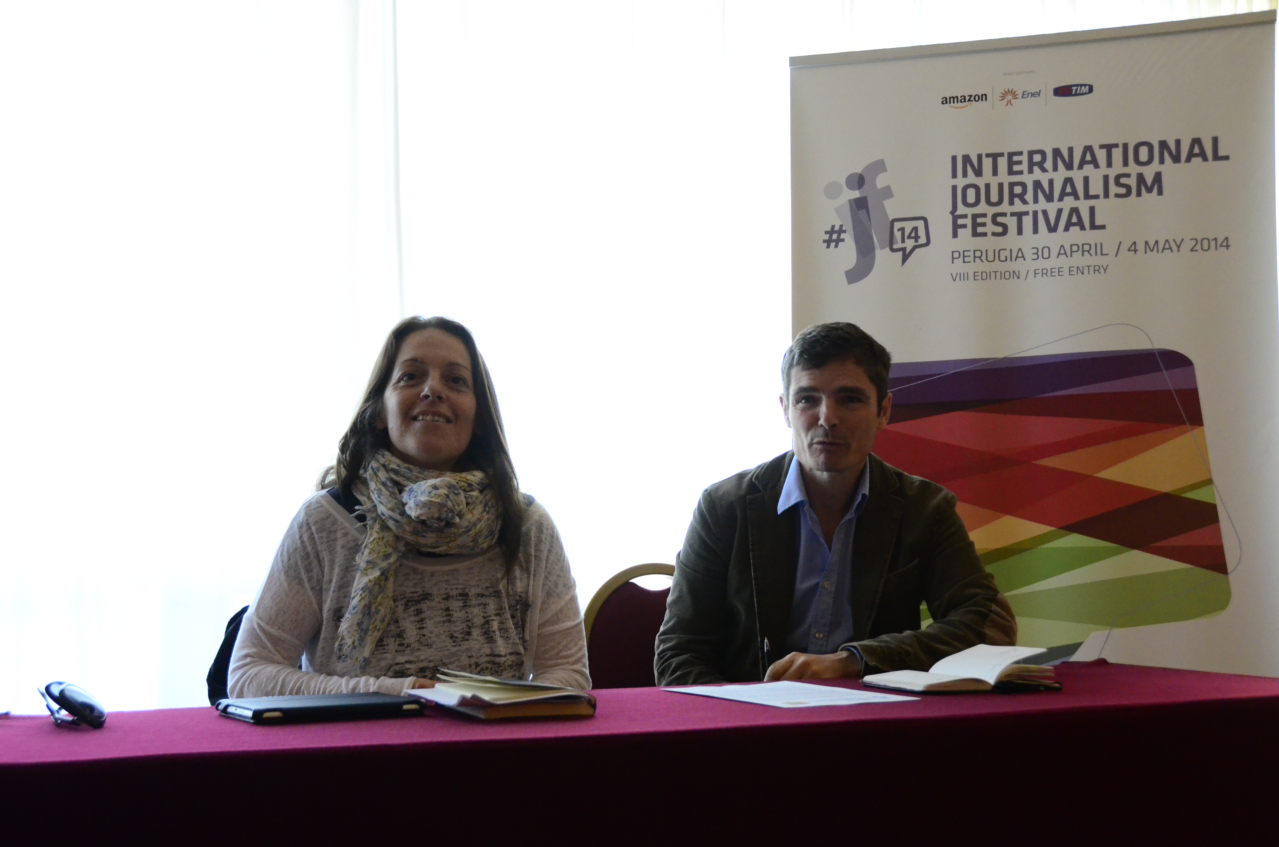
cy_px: 424
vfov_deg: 31.8
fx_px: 1489
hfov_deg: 46.5
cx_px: 640
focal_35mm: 42
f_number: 4
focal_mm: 28
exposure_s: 1/250
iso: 3200
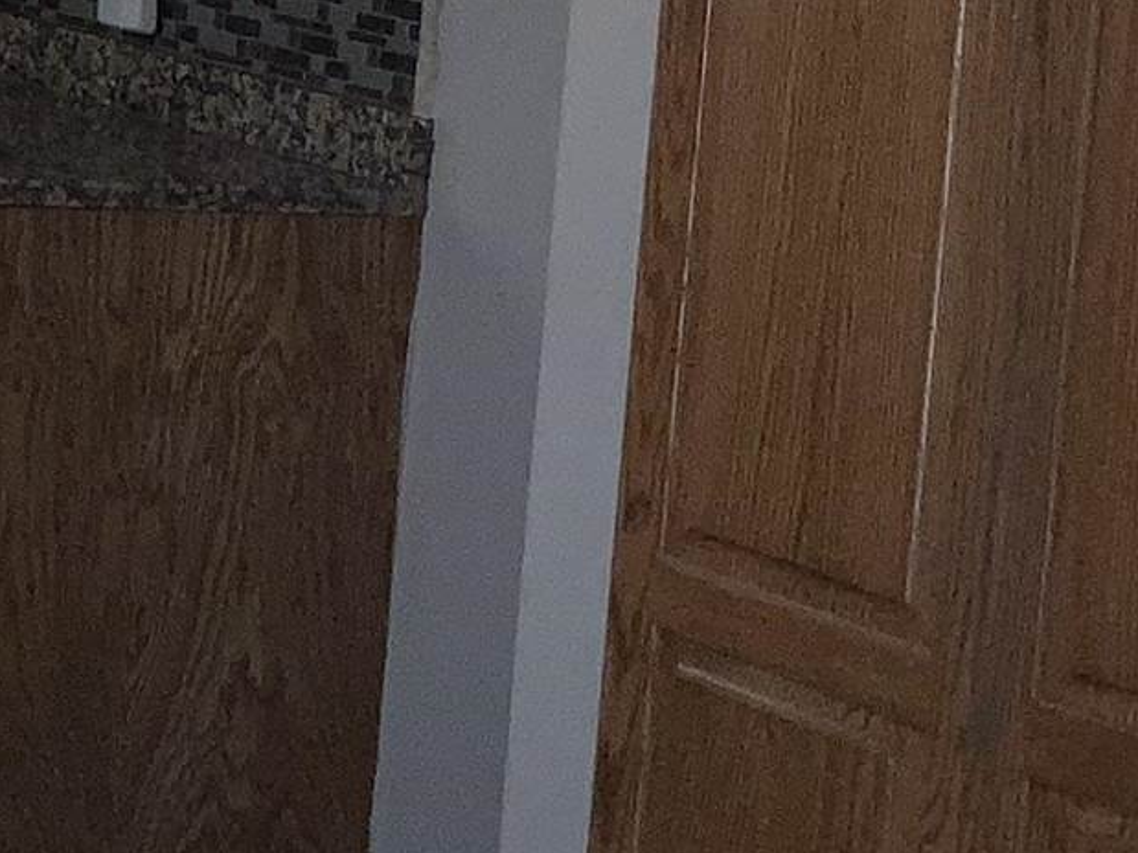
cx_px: -976
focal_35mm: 144
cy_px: -338
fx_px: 4733
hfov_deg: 12.4
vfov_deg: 10.0
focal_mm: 3
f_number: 1.8
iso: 16
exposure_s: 1/183
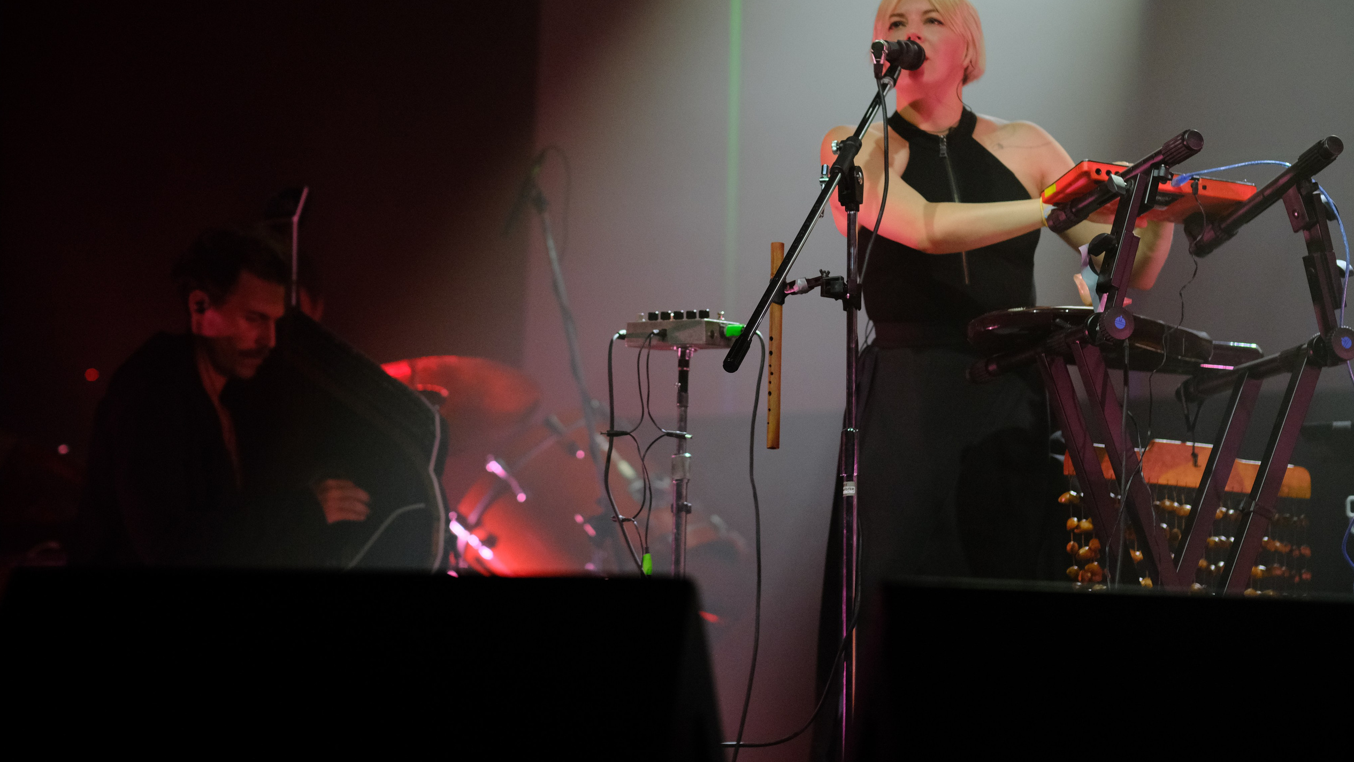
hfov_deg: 23.9
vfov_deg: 13.6
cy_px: 315
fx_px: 3196
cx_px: 683
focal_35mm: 89
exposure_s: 1/800
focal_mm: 56
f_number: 2
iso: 1600
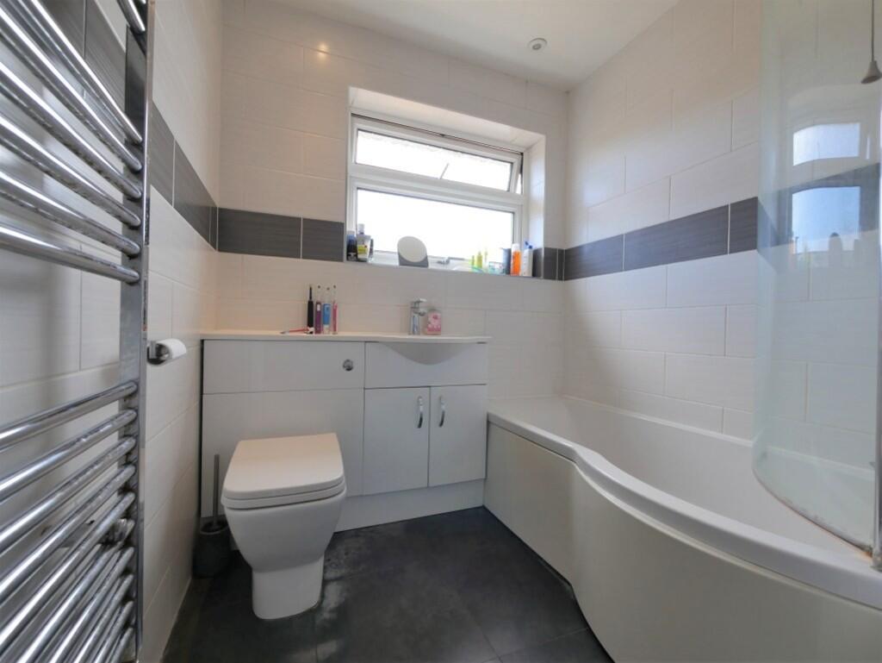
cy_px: 332
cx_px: 441
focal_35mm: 14
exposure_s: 1/80
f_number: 4
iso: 200
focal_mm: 7
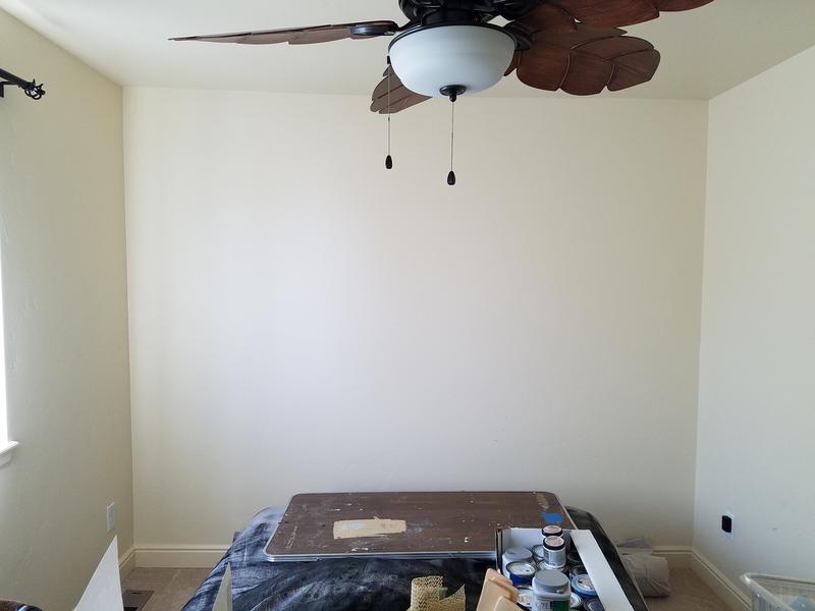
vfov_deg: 53.1
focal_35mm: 26
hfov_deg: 67.3
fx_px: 612
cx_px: 408
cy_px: 306
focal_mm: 4.2
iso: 100
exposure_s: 1/120
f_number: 1.7
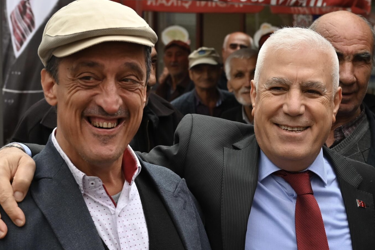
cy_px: 199
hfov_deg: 35.1
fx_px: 573
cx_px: 301
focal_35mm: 55
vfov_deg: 24.2
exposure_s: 1/500
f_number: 4
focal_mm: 29
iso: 200
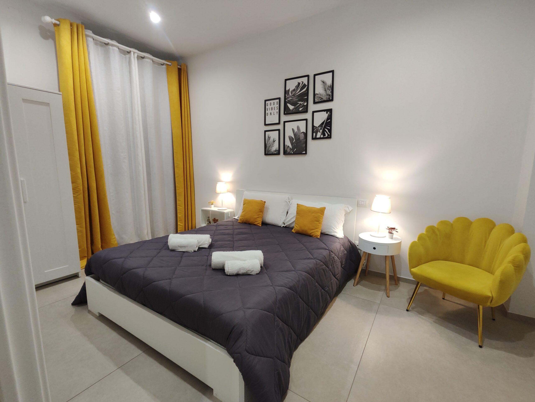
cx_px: 268
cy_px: 201
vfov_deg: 78.2
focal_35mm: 16
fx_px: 247
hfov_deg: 94.5
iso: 256
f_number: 2.2
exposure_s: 1/50
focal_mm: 1.65
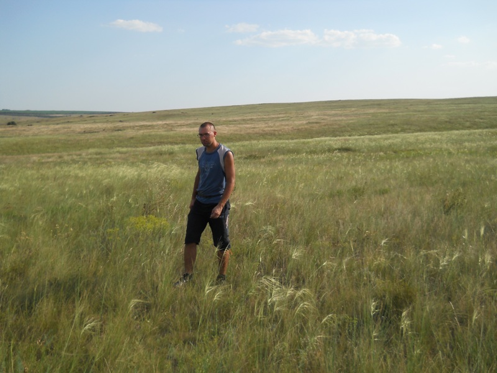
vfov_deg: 35.1
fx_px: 589
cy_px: 186
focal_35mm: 41
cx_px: 248
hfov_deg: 45.8
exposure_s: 1/320
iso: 80
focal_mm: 6.72
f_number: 5.5
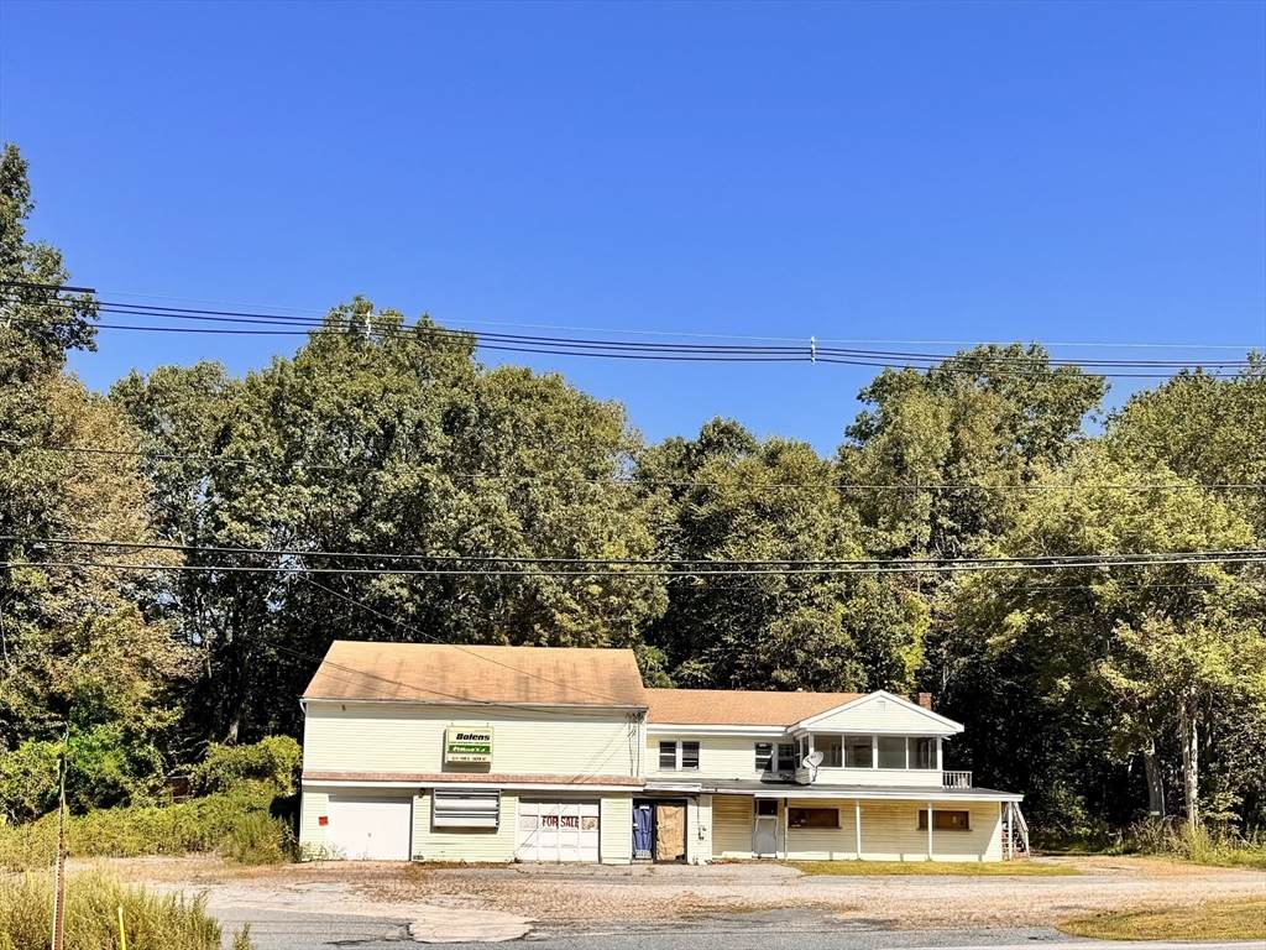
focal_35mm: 24
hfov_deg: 71.6
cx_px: 633
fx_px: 878
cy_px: 475
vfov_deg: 56.8
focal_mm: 6.76
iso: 80
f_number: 1.78
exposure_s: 1/4608
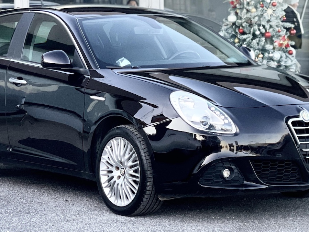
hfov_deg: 17.7
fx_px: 991
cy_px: 96
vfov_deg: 13.3
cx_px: 140
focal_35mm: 111
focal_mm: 7.5
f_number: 2.2
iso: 160
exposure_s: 1/121
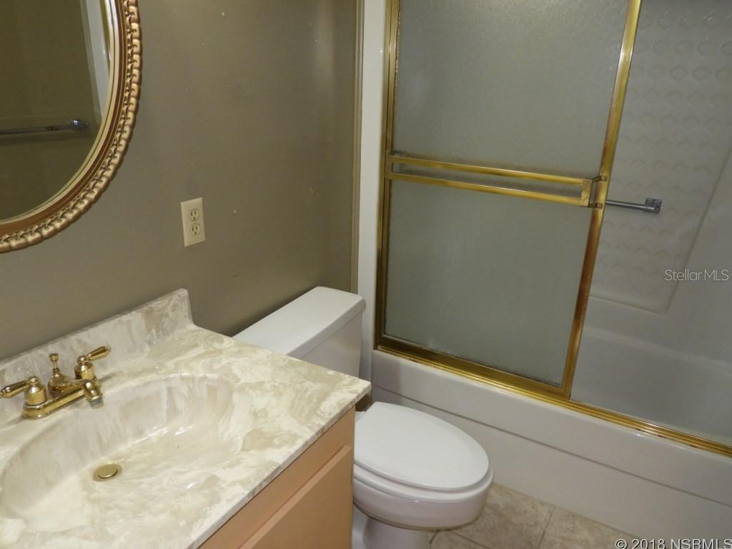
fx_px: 592
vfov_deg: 49.7
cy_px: 274
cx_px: 366
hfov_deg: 63.4
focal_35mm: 28
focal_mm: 5
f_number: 3.5
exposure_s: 1/30
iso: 200
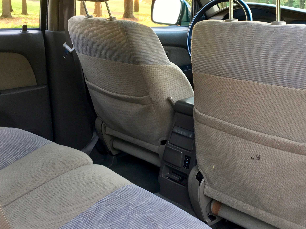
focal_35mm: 50
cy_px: 80
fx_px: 442
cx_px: 177
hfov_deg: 38.1
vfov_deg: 28.9
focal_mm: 4.15
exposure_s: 1/30
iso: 100
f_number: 2.2
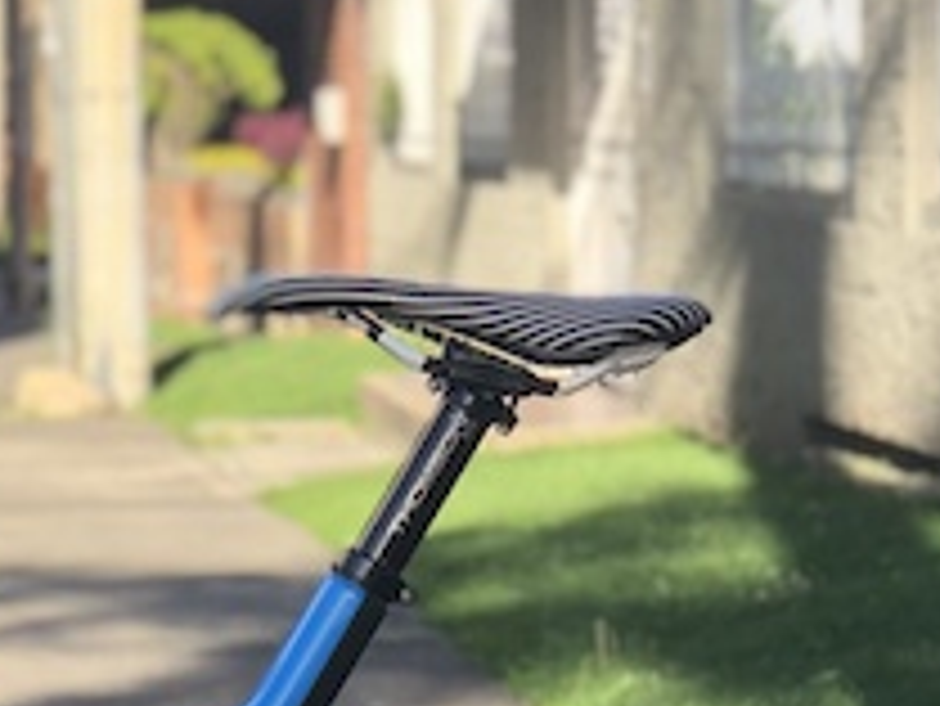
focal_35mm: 199
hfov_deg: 9.9
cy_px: 931
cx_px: 148
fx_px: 5407
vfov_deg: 7.4
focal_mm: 6
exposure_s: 1/196
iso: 16
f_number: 2.4
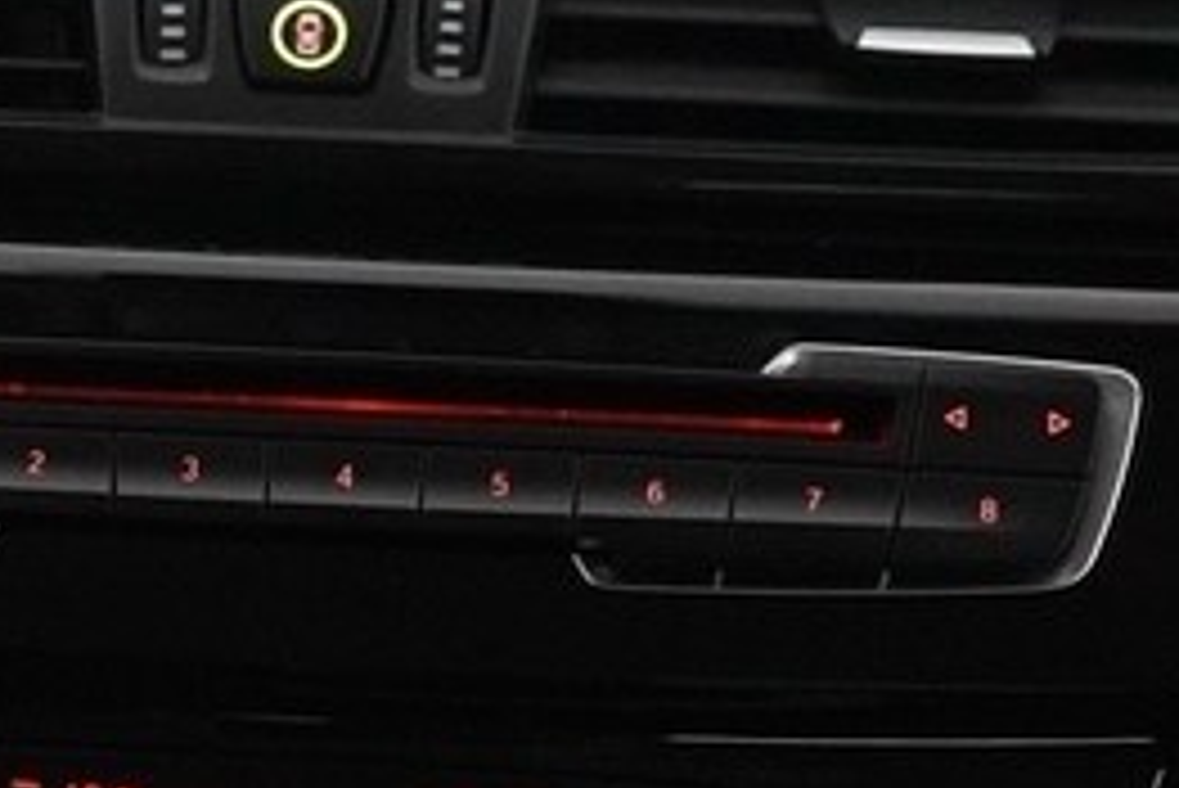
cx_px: -522
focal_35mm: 204
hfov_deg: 9.8
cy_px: 356
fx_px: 6684
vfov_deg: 6.7
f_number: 4
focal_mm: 33
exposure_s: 1/60
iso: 4000
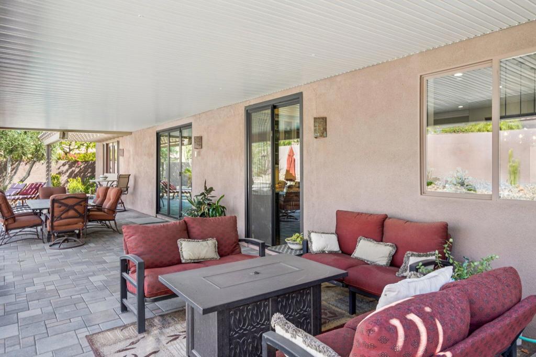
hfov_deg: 73.8
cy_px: 178
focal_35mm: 24
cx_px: 268
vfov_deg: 53.1
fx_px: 357
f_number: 7.1
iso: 250
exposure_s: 1/30
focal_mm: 24
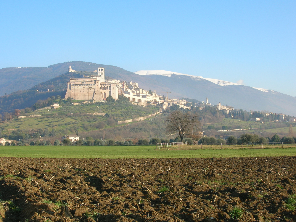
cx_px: 148
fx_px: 462
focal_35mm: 54
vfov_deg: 27.0
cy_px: 111
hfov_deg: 35.5
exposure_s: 1/123
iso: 50
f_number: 5.7
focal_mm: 9
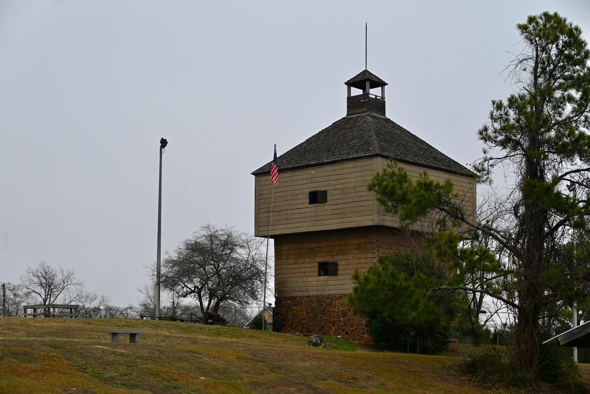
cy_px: 197
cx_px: 295
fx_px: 1017
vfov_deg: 21.9
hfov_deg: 32.4
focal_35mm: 62
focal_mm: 62
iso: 250
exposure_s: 1/250
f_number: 6
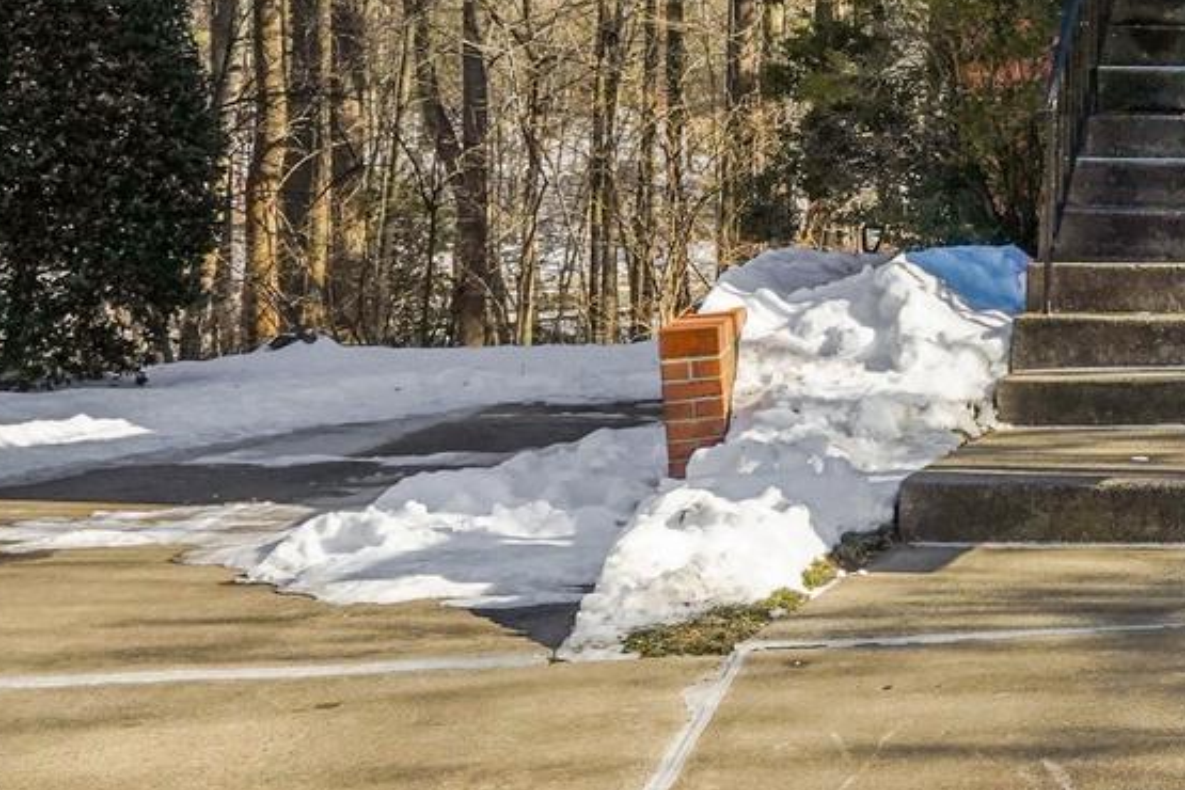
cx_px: 1539
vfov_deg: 20.1
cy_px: -368
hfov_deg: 28.1
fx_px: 1942
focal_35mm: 59
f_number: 8
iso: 1250
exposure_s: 1/2000
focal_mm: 16
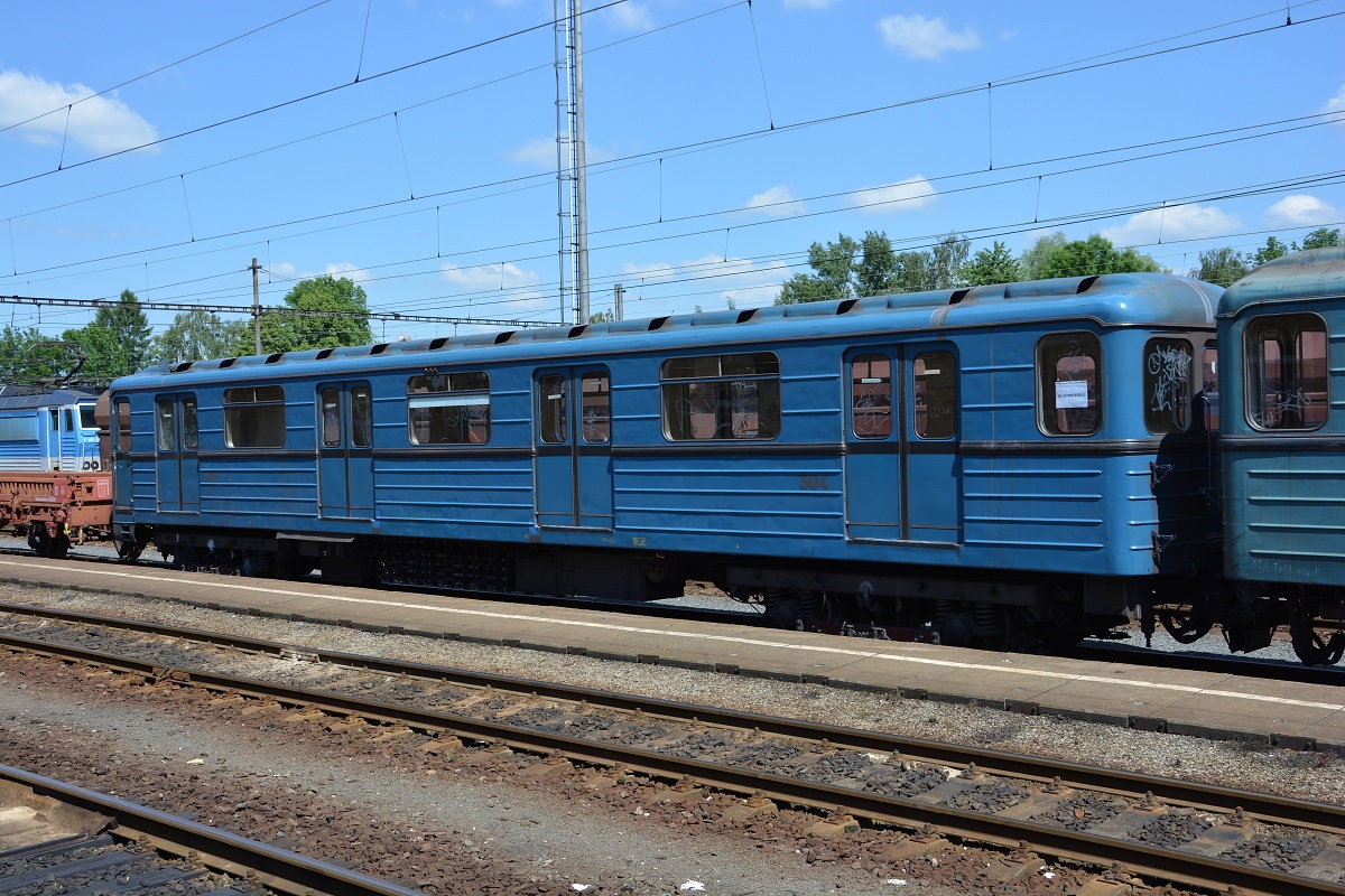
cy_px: 448
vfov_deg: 31.9
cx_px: 672
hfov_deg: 46.4
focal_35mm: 42
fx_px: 1569
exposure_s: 1/400
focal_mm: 28
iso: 200
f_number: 8
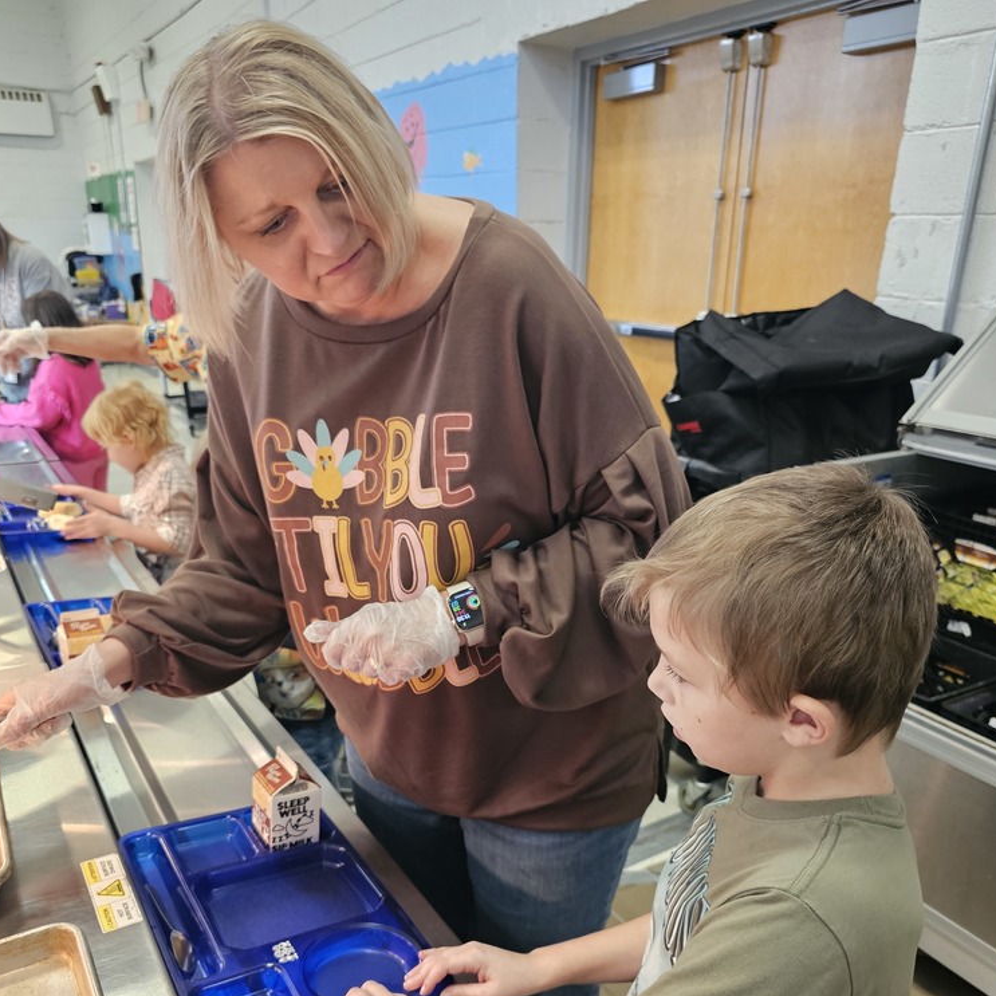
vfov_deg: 56.1
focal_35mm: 28
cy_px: 665
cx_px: 500
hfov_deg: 57.3
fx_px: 911
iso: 640
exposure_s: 1/60
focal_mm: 6.3
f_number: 1.7
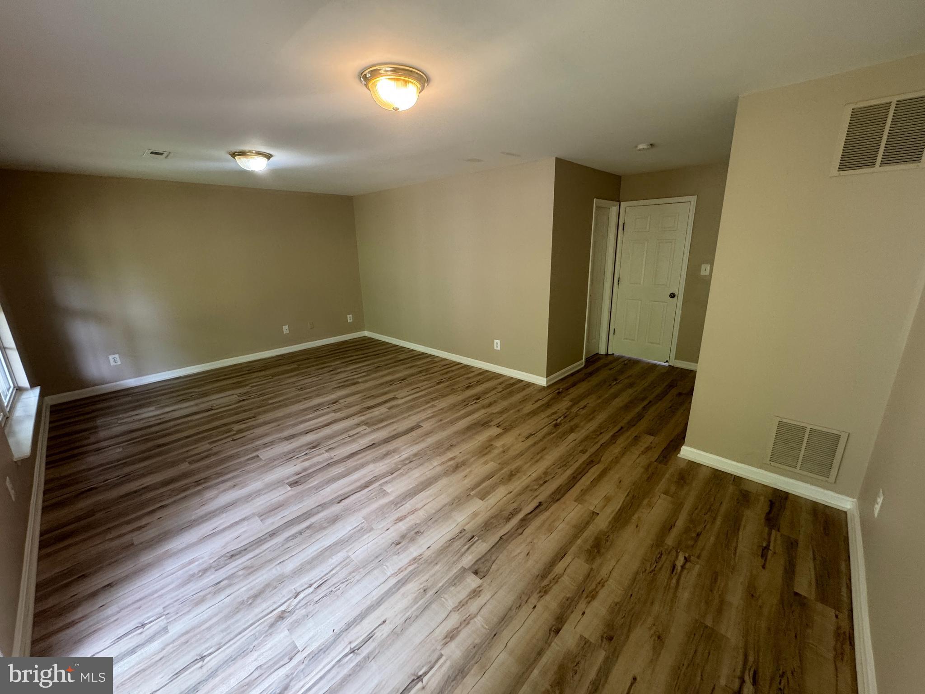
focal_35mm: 14
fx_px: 374
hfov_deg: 102.1
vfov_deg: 85.7
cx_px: 462
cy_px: 347
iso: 200
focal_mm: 2.22
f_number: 2.2
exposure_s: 1/60
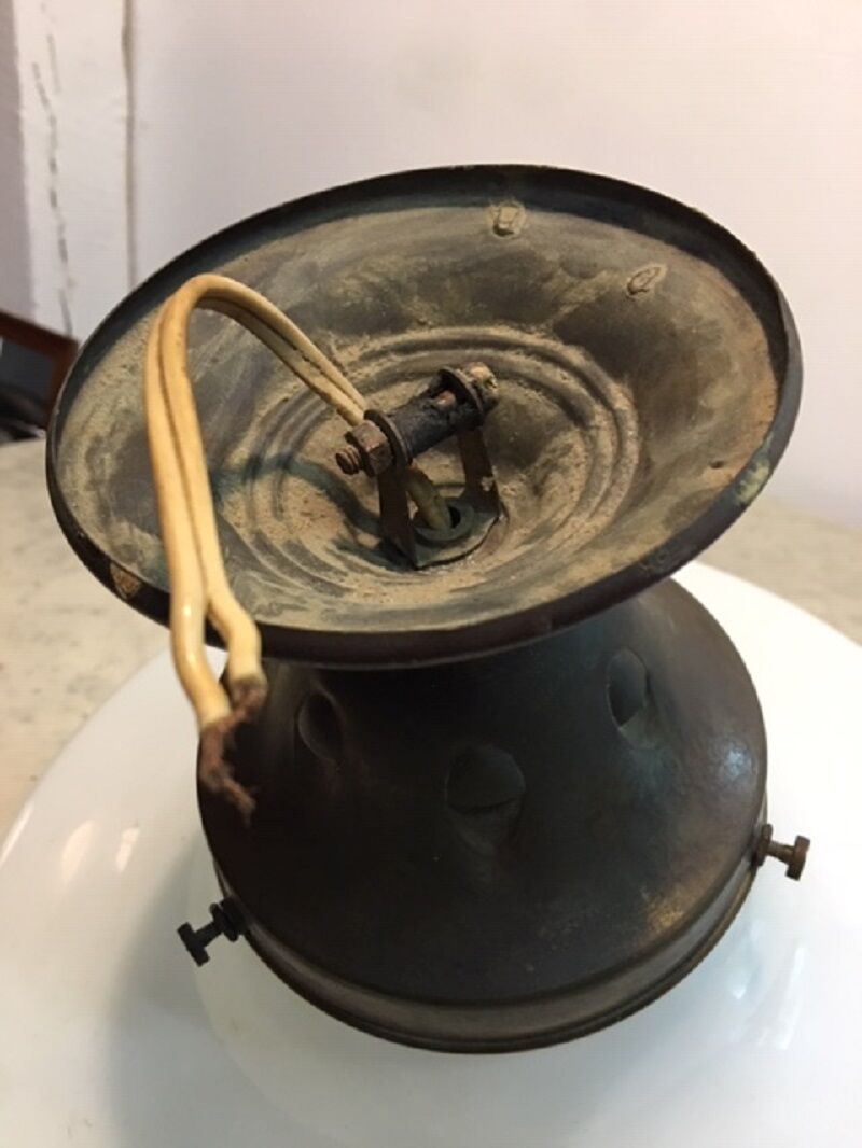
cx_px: 431
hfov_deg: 48.2
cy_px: 574
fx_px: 962
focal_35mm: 29
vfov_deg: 61.6
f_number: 2.2
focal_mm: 4.15
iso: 100
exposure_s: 1/10
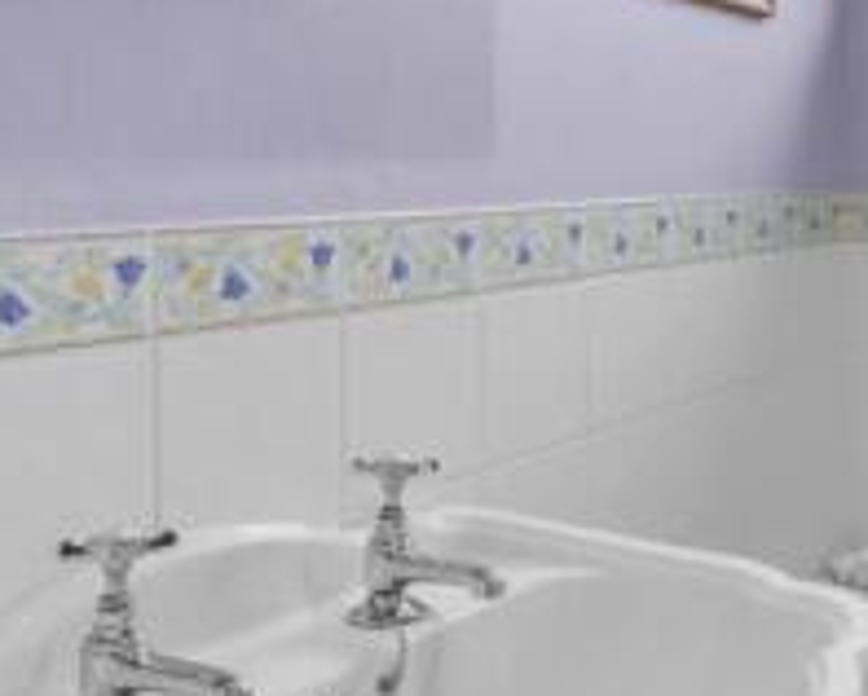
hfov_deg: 29.6
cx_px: 1077
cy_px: 170
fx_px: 1363
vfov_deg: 28.2
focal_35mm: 53
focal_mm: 17
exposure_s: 1.3
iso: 320
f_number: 8
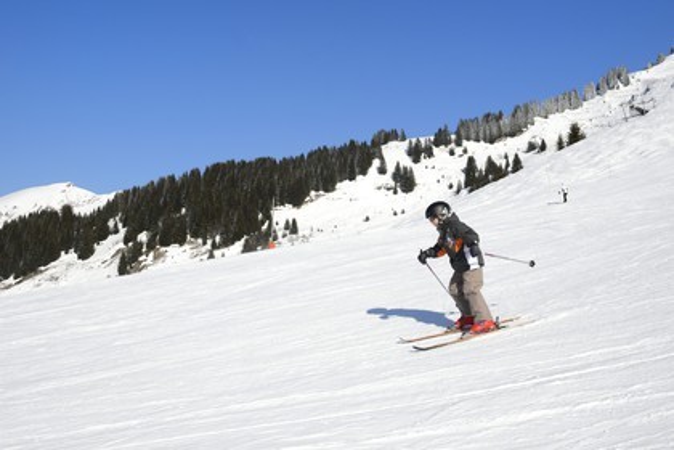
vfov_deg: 45.0
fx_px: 543
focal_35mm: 29
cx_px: 337
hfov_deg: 63.7
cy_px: 225
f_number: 10
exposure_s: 1/800
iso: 200
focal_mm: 29
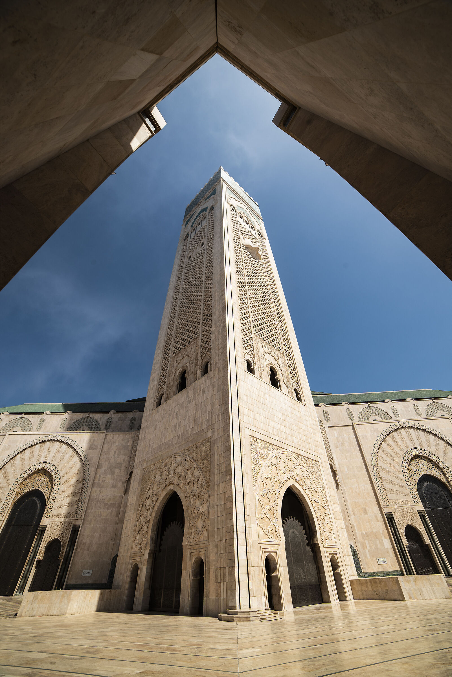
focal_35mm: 14
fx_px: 263
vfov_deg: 104.2
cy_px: 338
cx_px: 226
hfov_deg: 81.3
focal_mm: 14
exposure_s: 1/320
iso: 100
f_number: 10
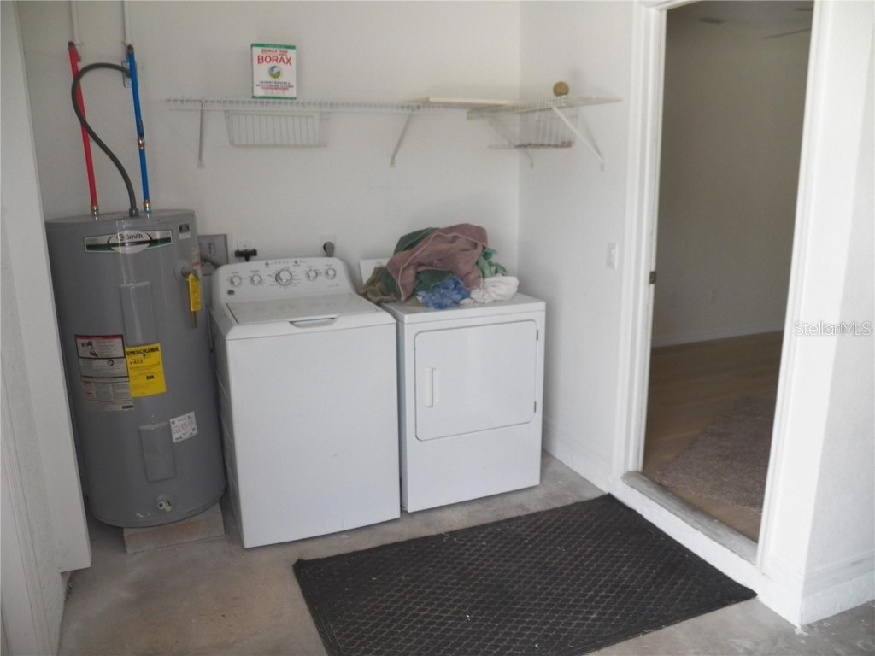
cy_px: 328
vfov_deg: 49.7
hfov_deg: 63.4
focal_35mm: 28
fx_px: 708
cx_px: 438
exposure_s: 1/125
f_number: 2.8
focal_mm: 4.9
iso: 125
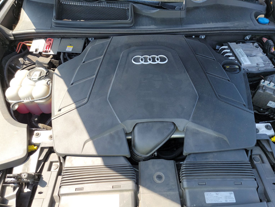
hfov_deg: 69.4
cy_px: 102
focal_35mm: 25
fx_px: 199
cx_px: 141
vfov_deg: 54.9
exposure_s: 1/135
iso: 50
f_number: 1.8
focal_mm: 6.7
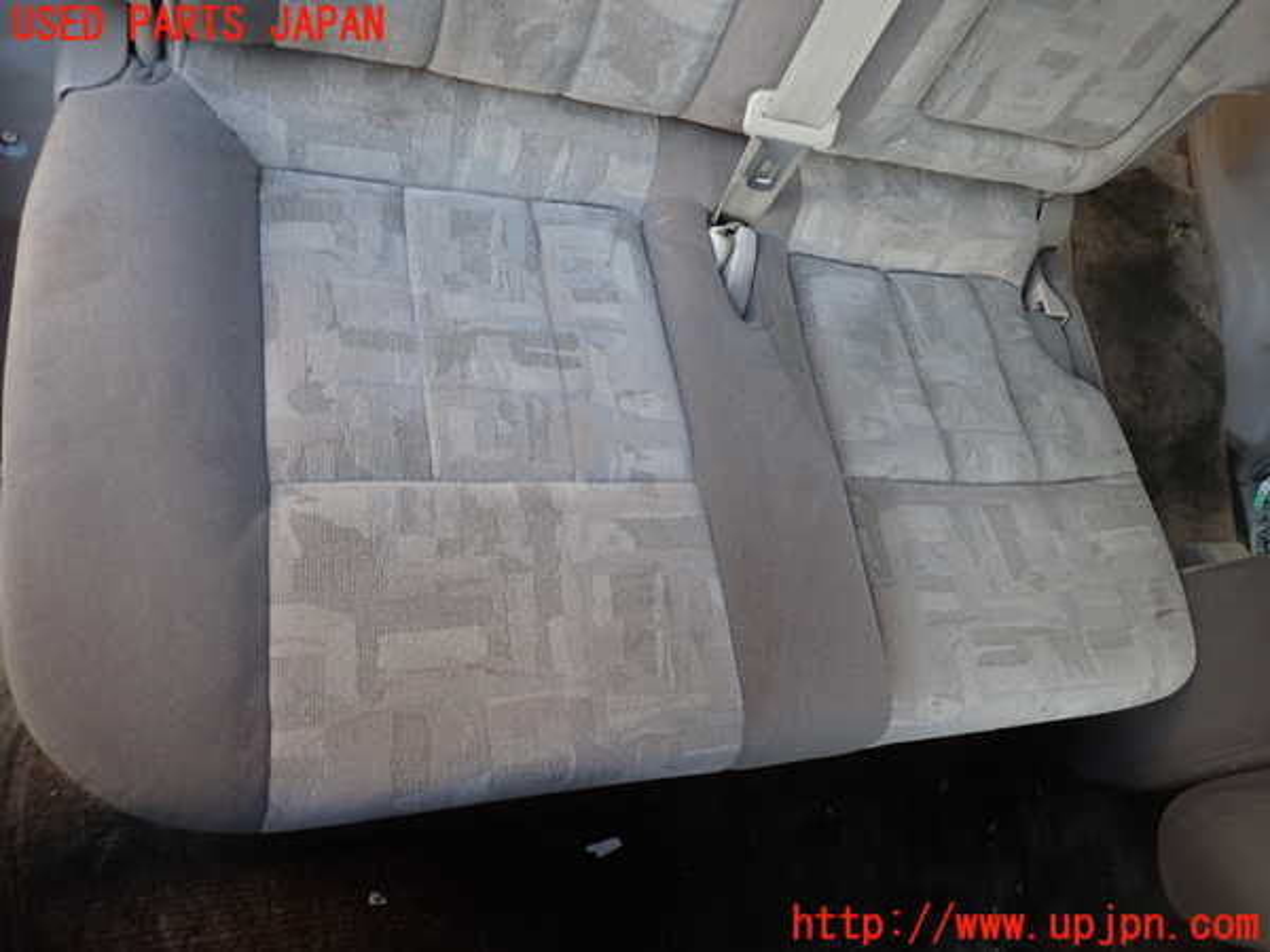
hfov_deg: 69.4
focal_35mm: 25
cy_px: 476
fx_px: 917
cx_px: 635
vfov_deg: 54.9
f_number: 2
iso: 200
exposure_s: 1/40
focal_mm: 4.5
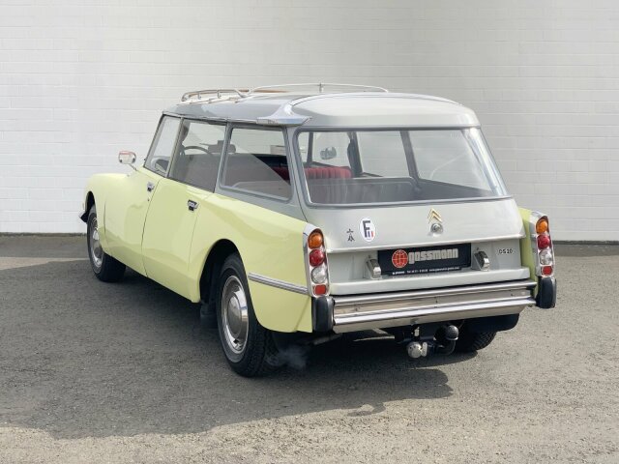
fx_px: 930
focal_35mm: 52
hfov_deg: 36.8
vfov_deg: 28.0
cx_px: 310
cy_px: 232
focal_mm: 6
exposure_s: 1/905
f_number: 2.4
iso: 16
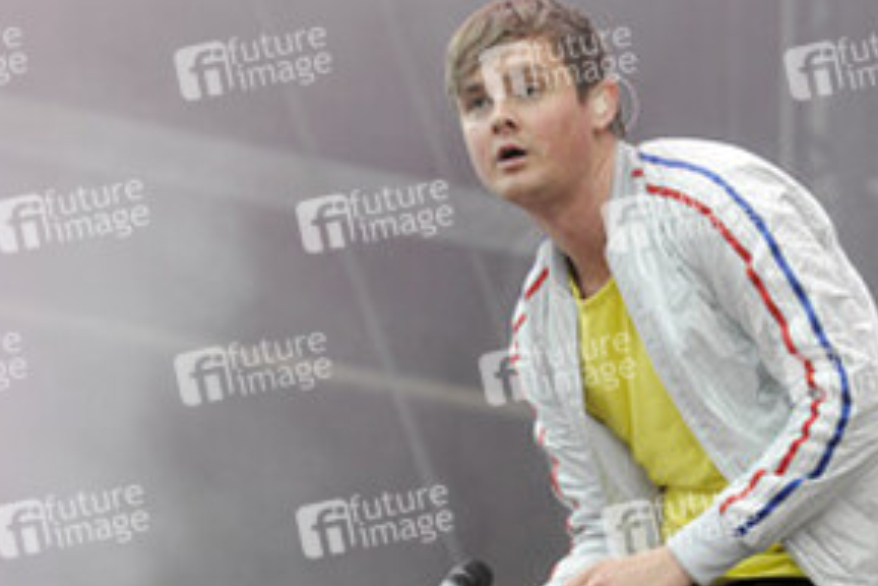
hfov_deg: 9.5
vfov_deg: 6.4
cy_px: 446
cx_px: 599
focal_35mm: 216
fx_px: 5268
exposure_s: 1/320
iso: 640
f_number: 4
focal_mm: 92
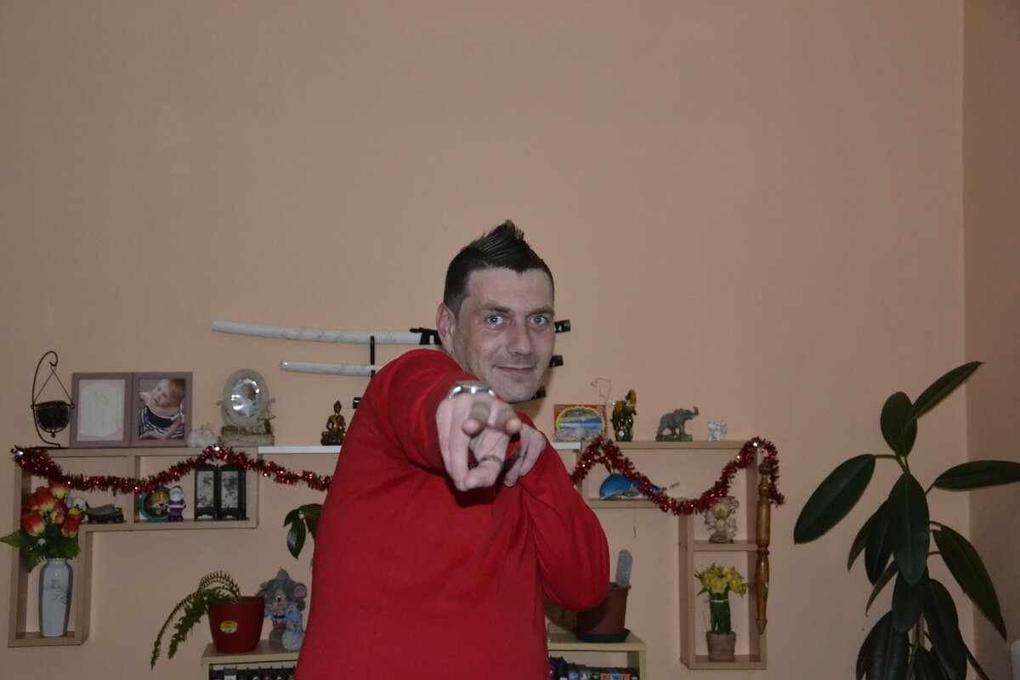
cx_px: 510
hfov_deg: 33.4
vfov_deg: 22.6
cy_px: 340
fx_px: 1700
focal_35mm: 60
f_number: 4.5
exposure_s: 1/60
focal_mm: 40
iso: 3200
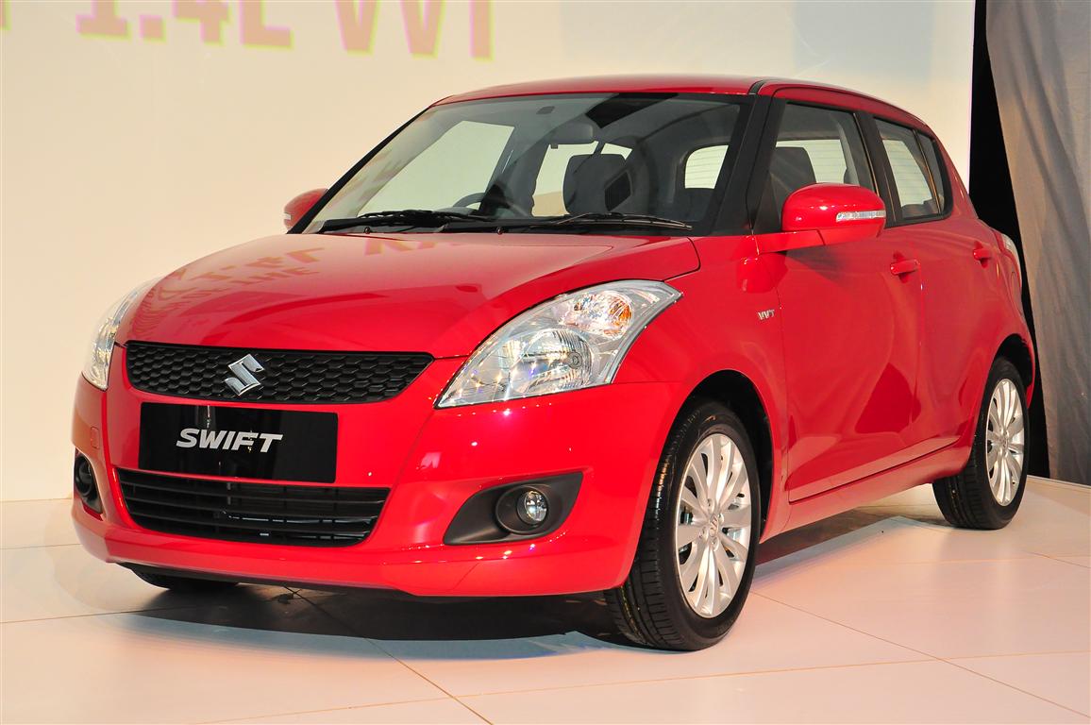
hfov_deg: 31.9
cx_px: 546
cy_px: 362
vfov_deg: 21.5
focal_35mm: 63
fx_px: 1907
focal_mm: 42
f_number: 7.1
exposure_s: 1/80
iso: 1600
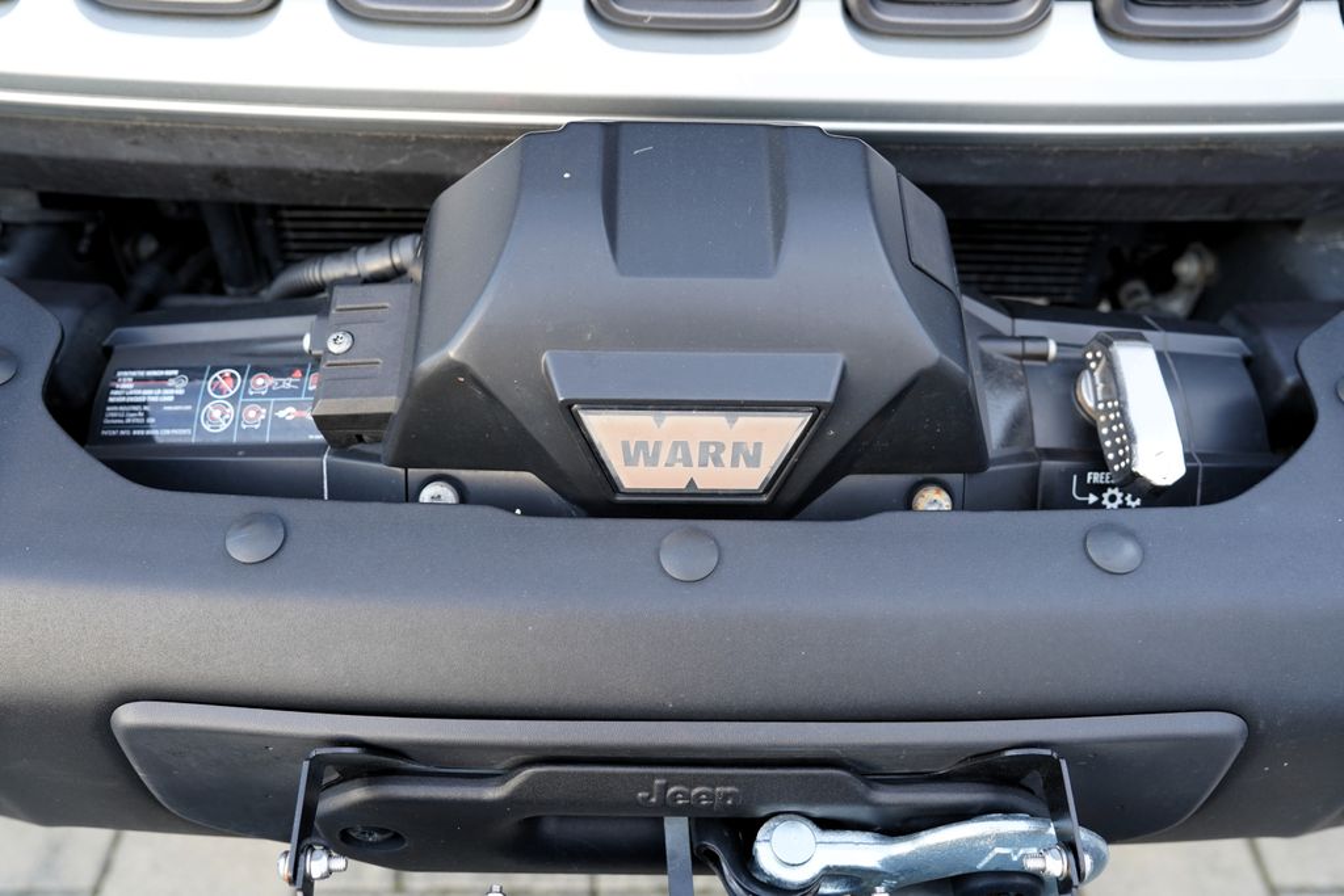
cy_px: 448
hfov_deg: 65.5
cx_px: 672
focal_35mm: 28
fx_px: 1045
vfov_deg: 46.4
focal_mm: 28
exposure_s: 1/60
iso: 320
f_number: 4
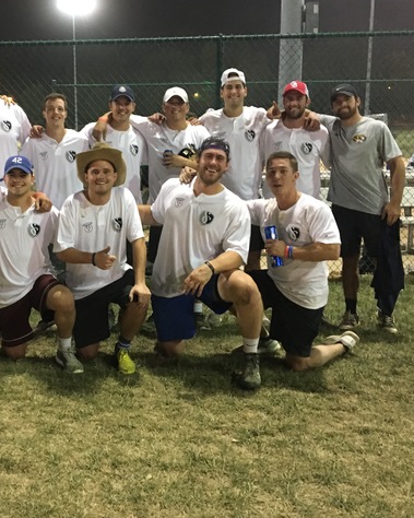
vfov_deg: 42.9
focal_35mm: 43
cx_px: 114
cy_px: 246
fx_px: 659
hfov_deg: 34.3
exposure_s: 1/15
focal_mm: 4.15
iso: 200
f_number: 2.2
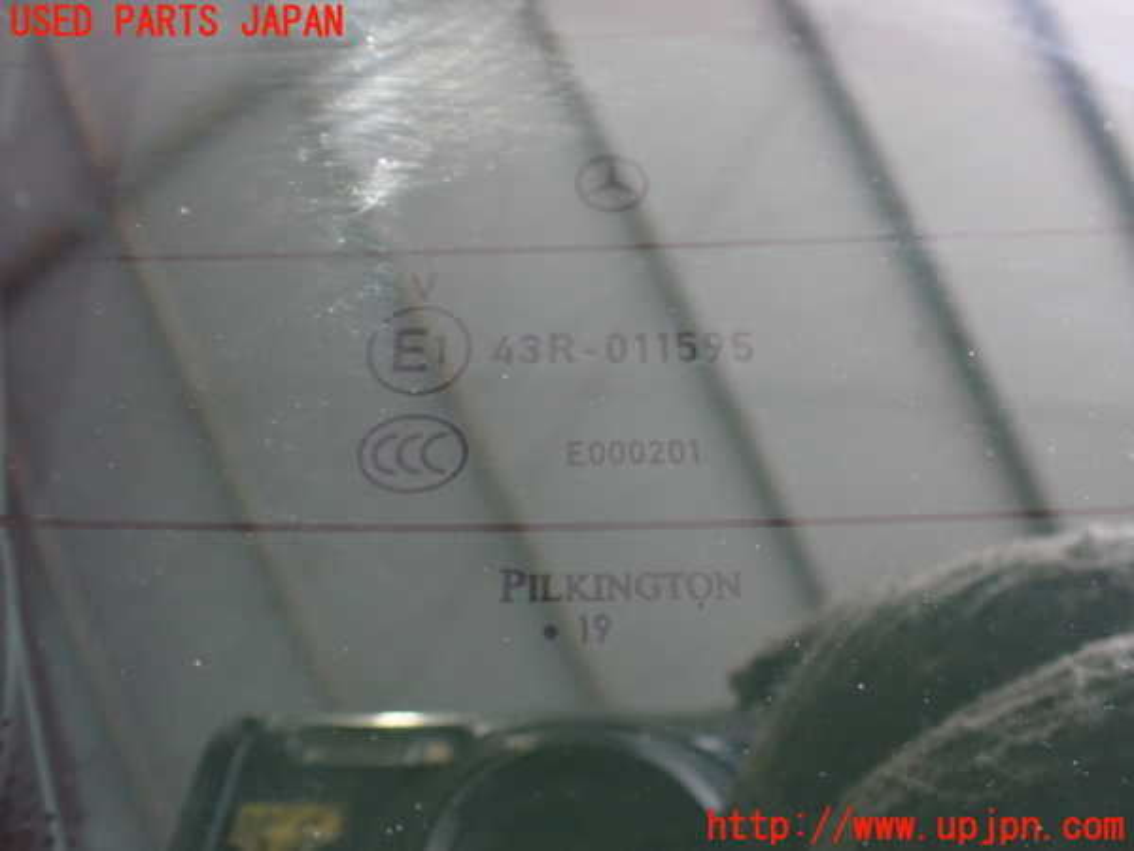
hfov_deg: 60.0
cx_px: 567
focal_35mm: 30
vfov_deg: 46.8
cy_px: 426
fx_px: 983
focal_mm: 5.4
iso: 800
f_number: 2.3
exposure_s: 1/40
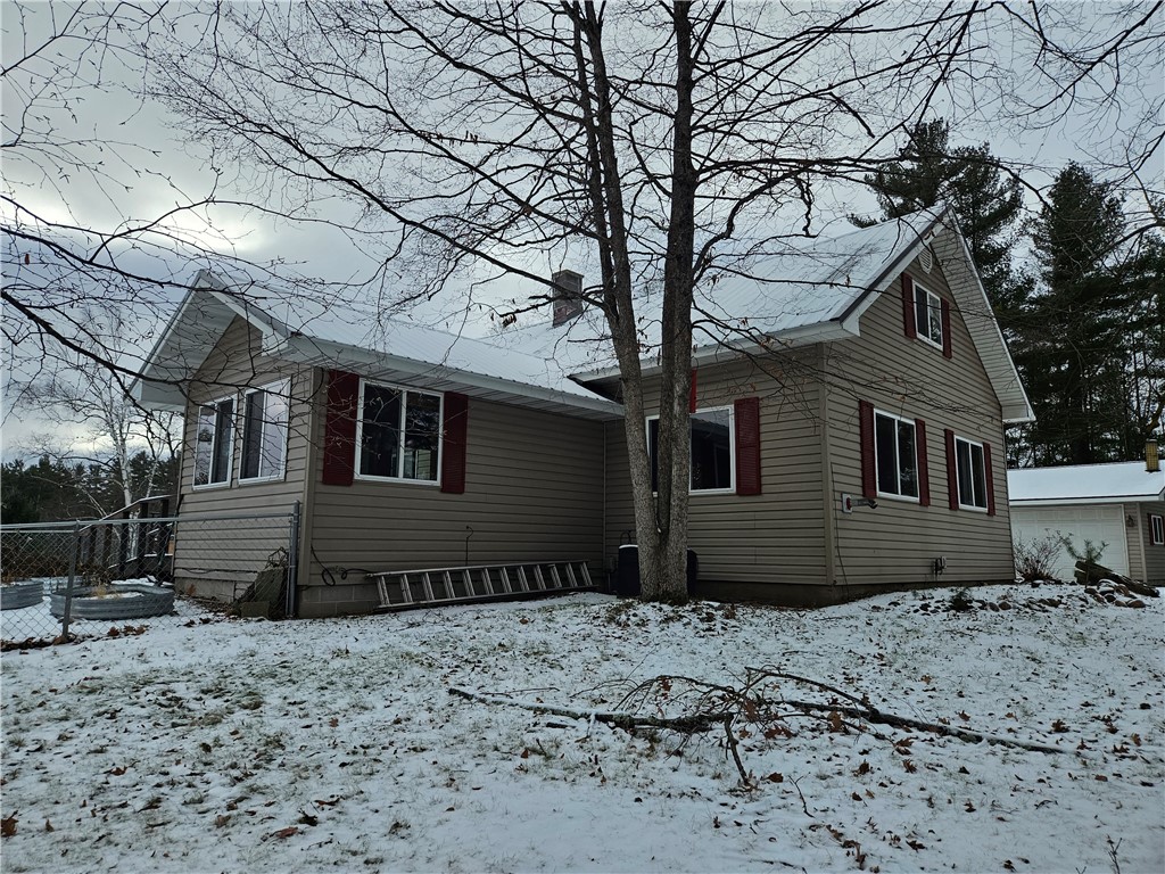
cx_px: 582
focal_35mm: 23
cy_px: 437
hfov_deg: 73.9
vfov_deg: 58.9
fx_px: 774
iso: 32
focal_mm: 5.4
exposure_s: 1/1468
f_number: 1.8
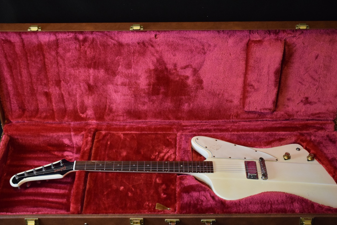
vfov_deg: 21.6
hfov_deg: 31.9
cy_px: 115
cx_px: 170
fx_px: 590
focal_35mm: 63
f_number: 4.8
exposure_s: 1/60
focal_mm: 40
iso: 3600
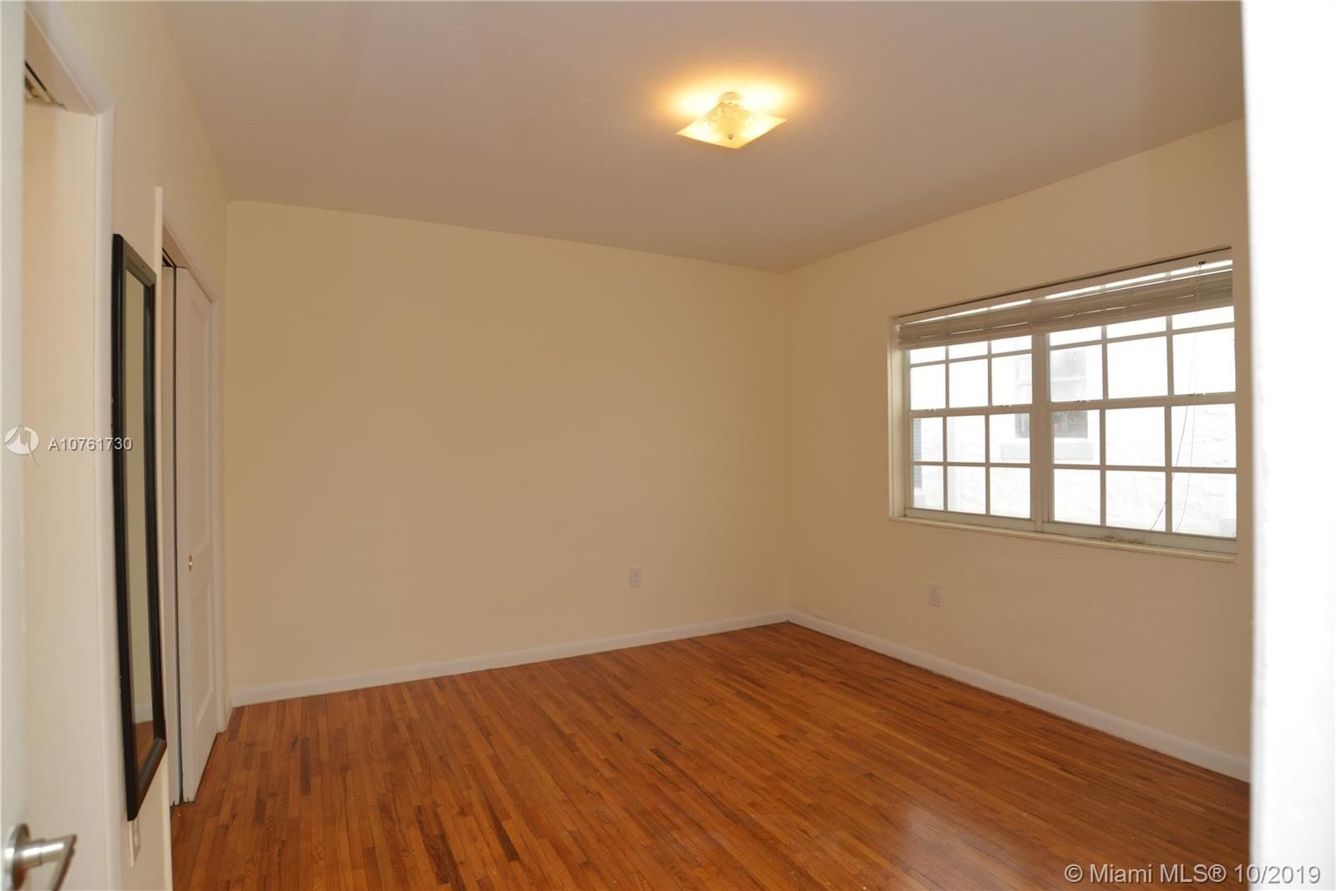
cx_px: 668
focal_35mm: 18
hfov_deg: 90.0
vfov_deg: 67.4
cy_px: 446
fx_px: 668
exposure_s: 1/100
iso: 400
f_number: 5
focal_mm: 18
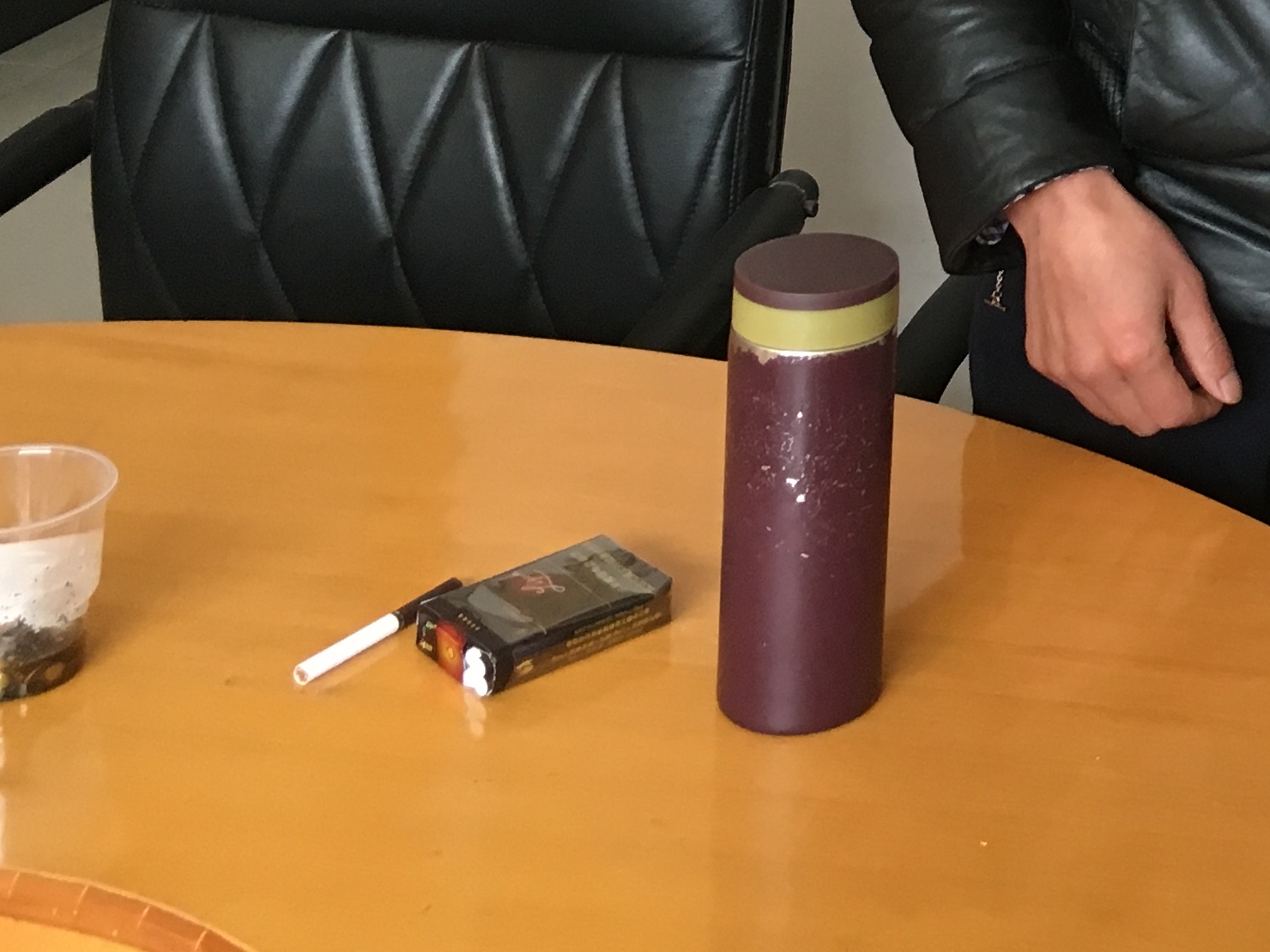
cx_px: 1680
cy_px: -336
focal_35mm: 79
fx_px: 2898
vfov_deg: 17.4
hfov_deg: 22.0
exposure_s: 1/33
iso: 100
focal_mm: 4.15
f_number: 2.2
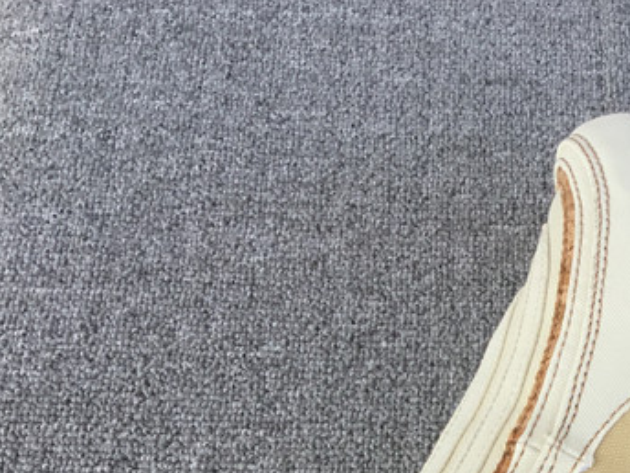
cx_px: 716
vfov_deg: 17.4
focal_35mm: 81
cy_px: 569
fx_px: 1474
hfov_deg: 22.6
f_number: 2.4
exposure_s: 1/221
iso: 25
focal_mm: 3.3
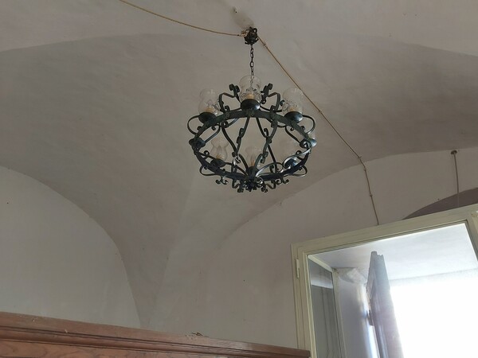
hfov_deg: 71.6
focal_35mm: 24
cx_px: 239
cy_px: 179
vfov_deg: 56.8
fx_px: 331
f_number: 1.8
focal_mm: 5.23
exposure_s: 1/33
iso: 250
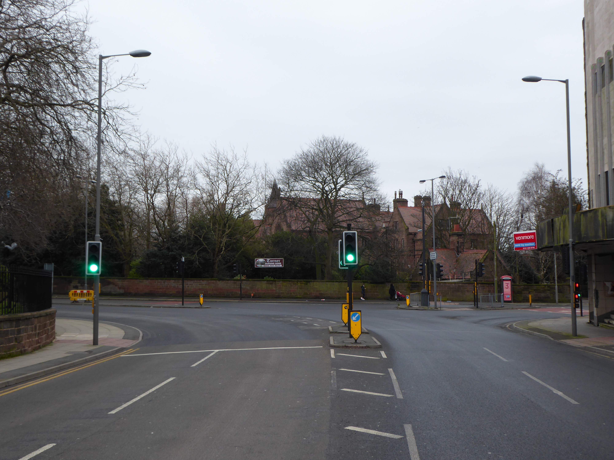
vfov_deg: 39.7
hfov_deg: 51.4
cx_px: 307
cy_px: 230
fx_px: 639
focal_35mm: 36
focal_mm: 6.3
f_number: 3.7
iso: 100
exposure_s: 1/60
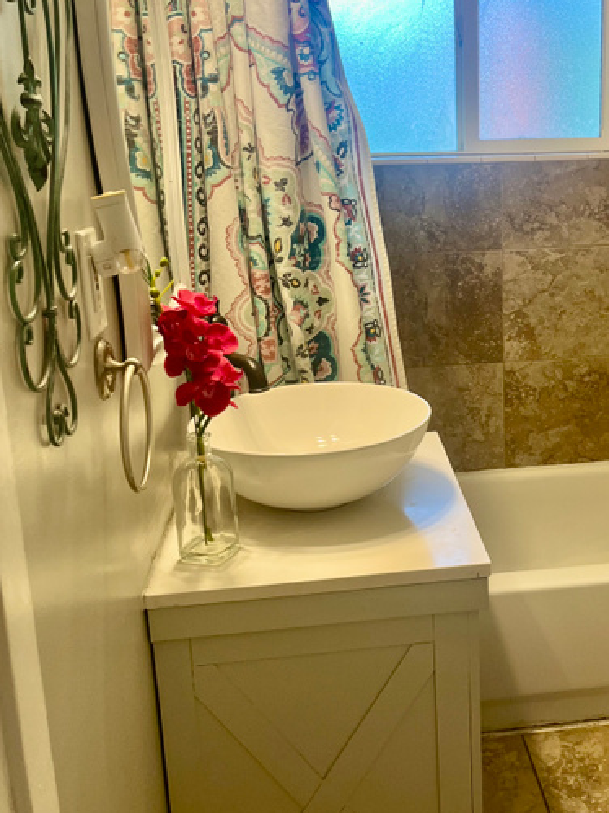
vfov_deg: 46.7
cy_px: 354
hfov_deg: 35.0
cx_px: 467
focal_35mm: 40
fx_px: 939
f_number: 1.6
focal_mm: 5.1
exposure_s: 1/60
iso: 64
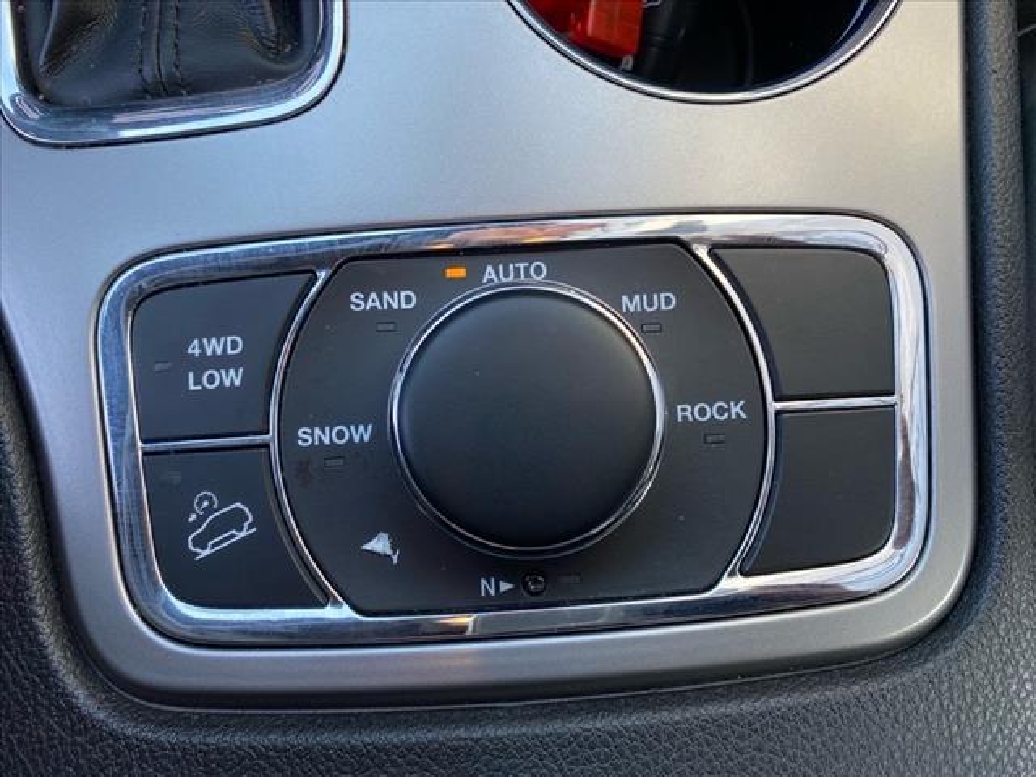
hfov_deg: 67.3
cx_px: 518
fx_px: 778
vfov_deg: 53.1
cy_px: 388
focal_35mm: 26
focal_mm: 4.25
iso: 40
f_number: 1.8
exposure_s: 1/121
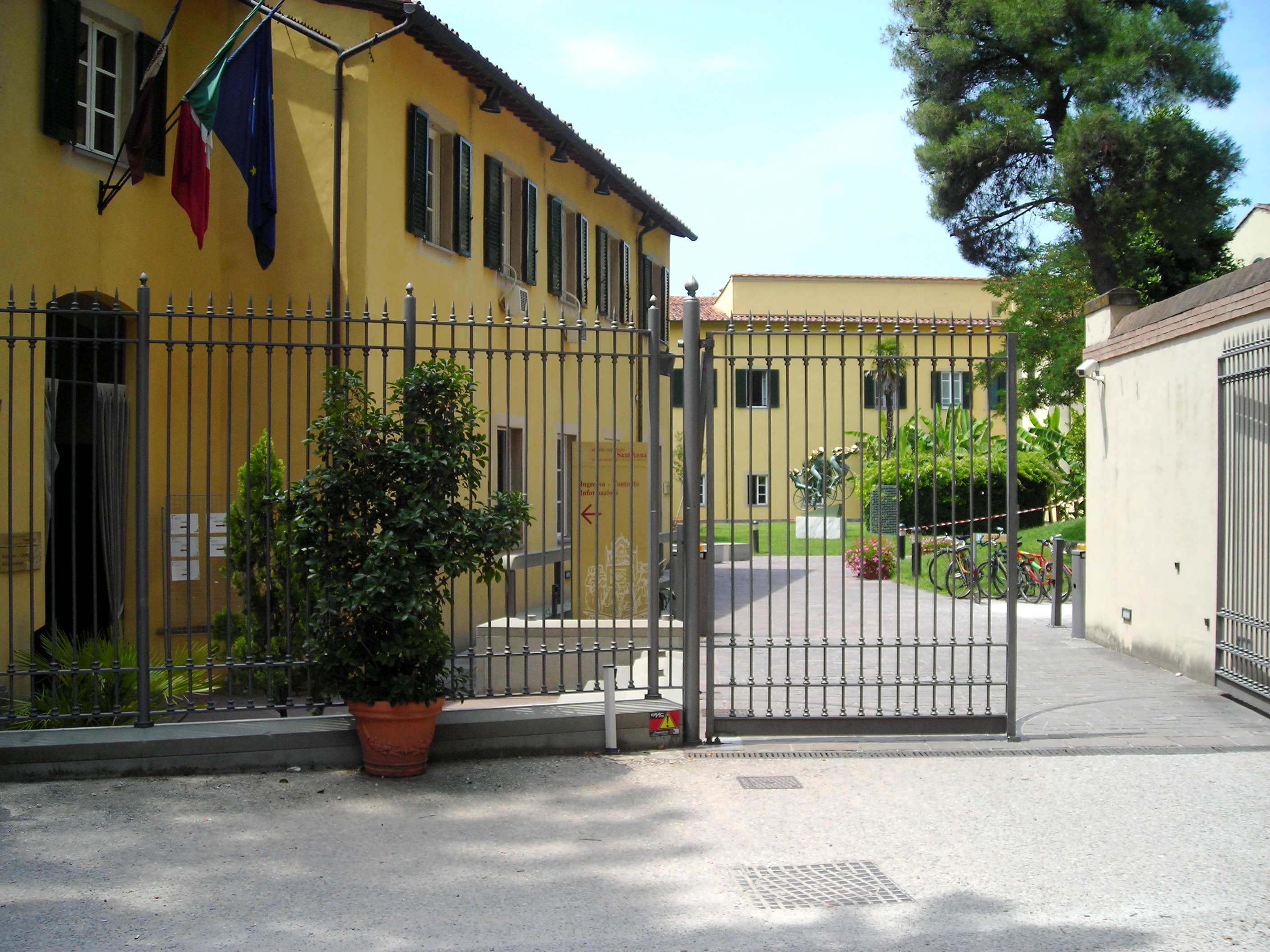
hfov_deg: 49.0
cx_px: 635
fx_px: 1394
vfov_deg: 37.7
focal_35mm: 38
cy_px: 476
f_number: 3.2
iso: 50
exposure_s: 1/400
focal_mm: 6.3
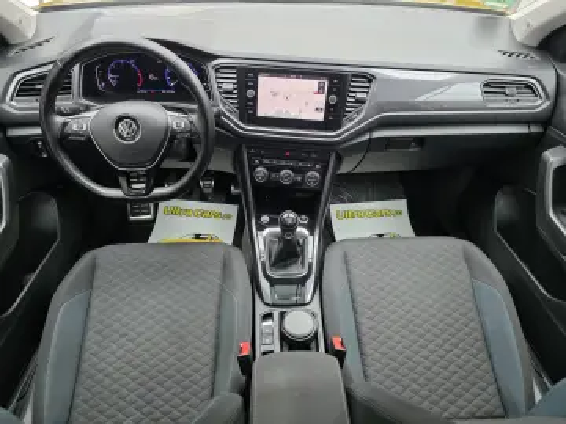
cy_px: 212
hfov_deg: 73.9
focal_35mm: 23
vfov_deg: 58.9
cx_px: 283
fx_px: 376
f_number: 1.7
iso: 160
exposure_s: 1/100
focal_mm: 6.25
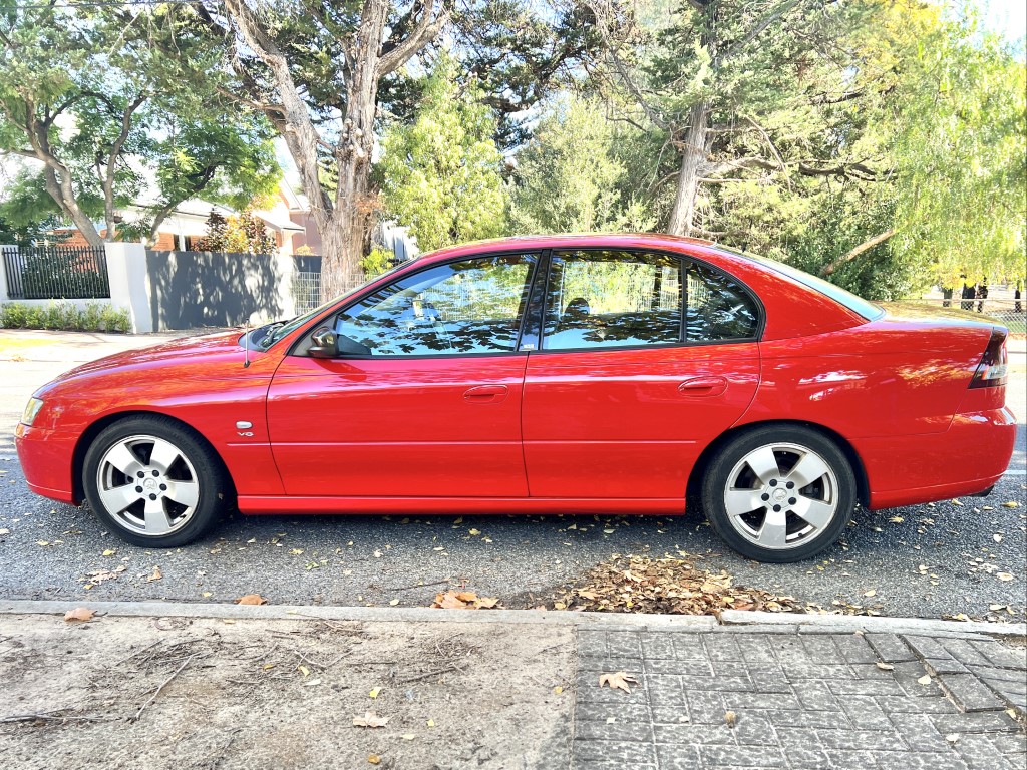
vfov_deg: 53.1
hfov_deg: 67.3
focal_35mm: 26
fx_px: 771
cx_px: 514
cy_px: 385
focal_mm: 5.7
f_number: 1.5
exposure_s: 1/178
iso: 40
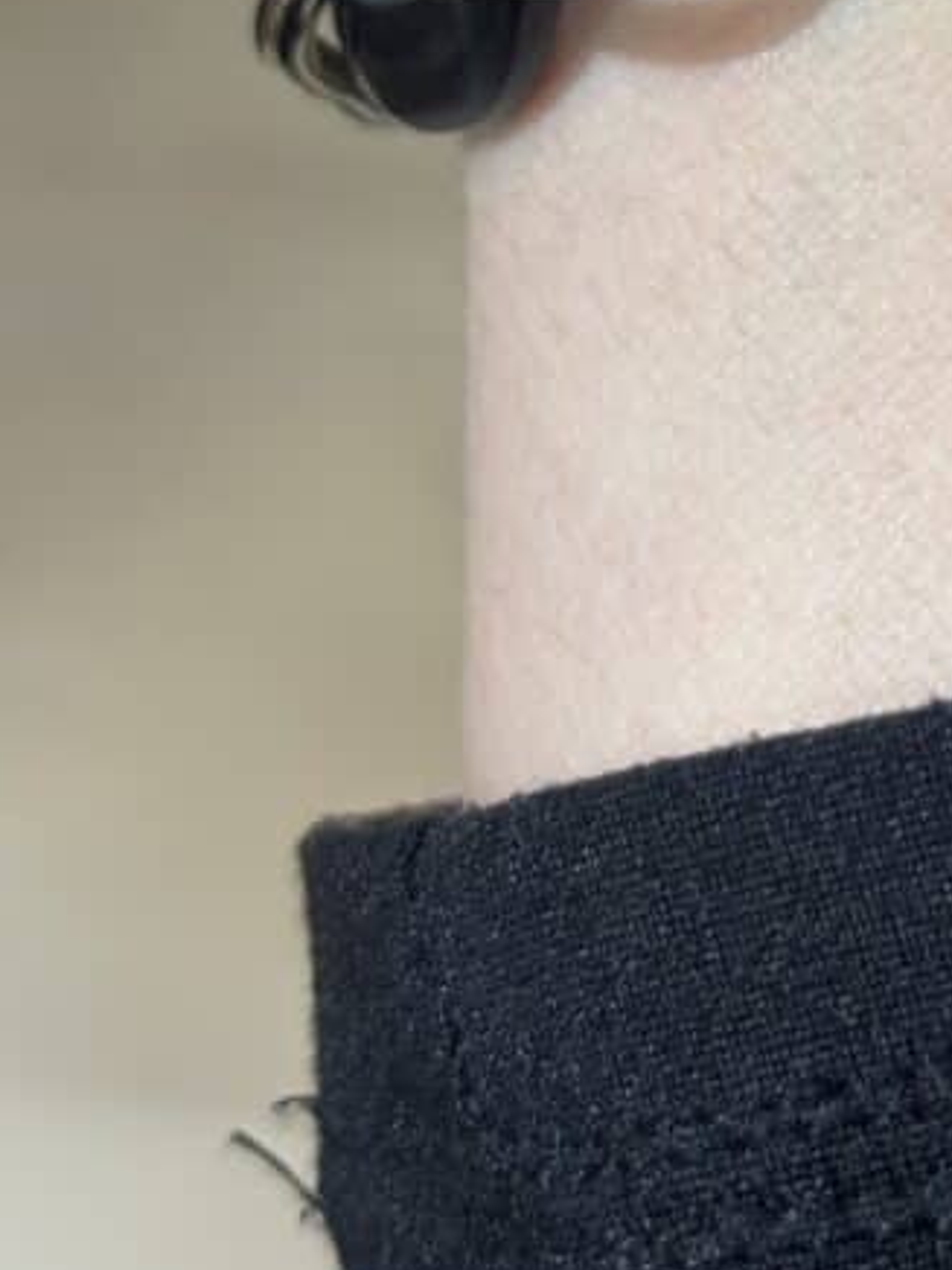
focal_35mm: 122
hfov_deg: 11.9
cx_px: 1115
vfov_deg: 15.6
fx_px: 4474
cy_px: -181
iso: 40
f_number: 1.6
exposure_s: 1/100
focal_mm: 5.96
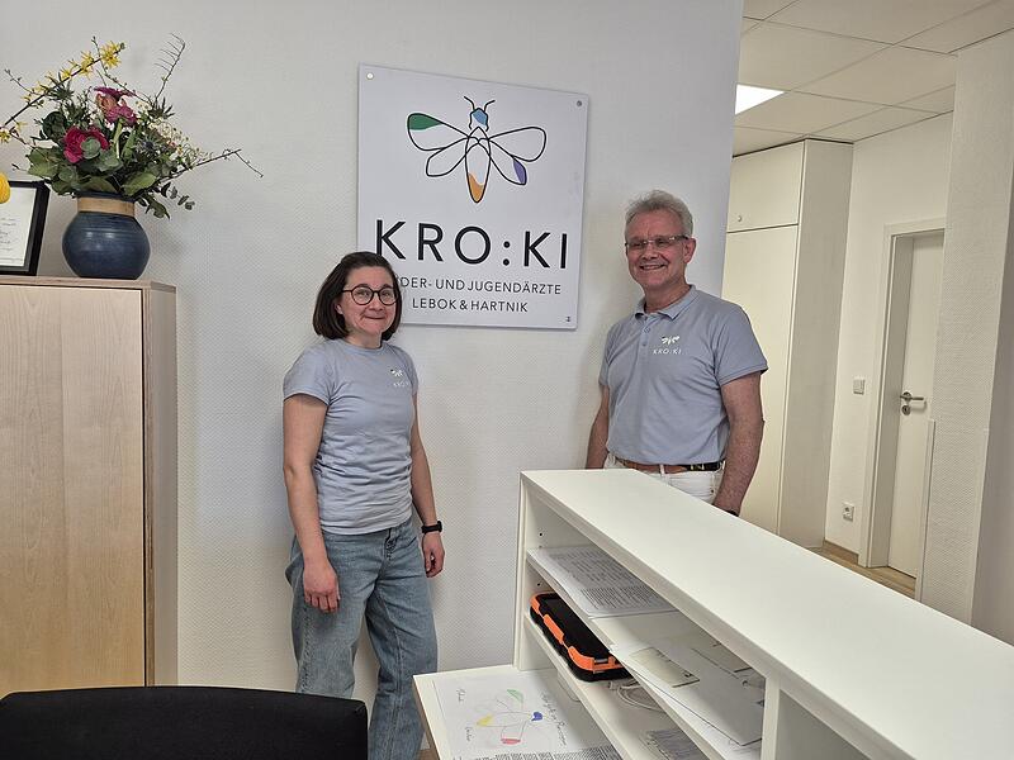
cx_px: 507
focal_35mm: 23
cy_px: 380
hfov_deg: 73.9
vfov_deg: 58.9
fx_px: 674
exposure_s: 1/100
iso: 100
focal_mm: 5.4
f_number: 1.8
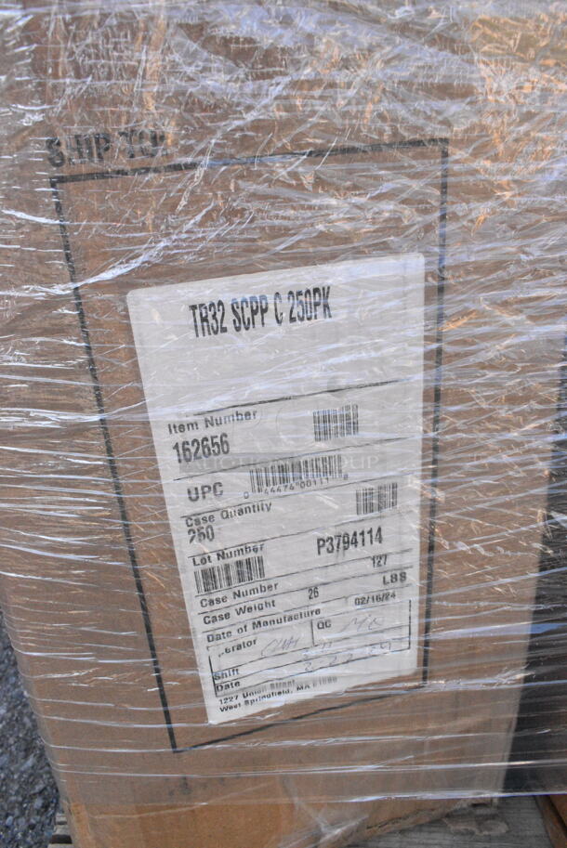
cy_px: 424
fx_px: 708
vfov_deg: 61.9
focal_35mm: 30
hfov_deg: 43.7
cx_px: 284
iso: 6400
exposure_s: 1/800
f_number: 14
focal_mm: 20
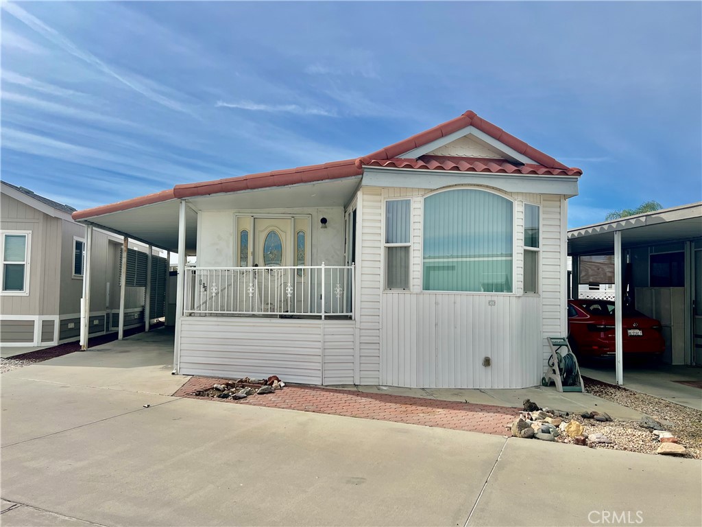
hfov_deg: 67.3
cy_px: 264
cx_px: 351
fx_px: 527
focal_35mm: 26
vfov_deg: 53.1
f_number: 1.5
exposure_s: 1/7463
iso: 50
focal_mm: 5.7
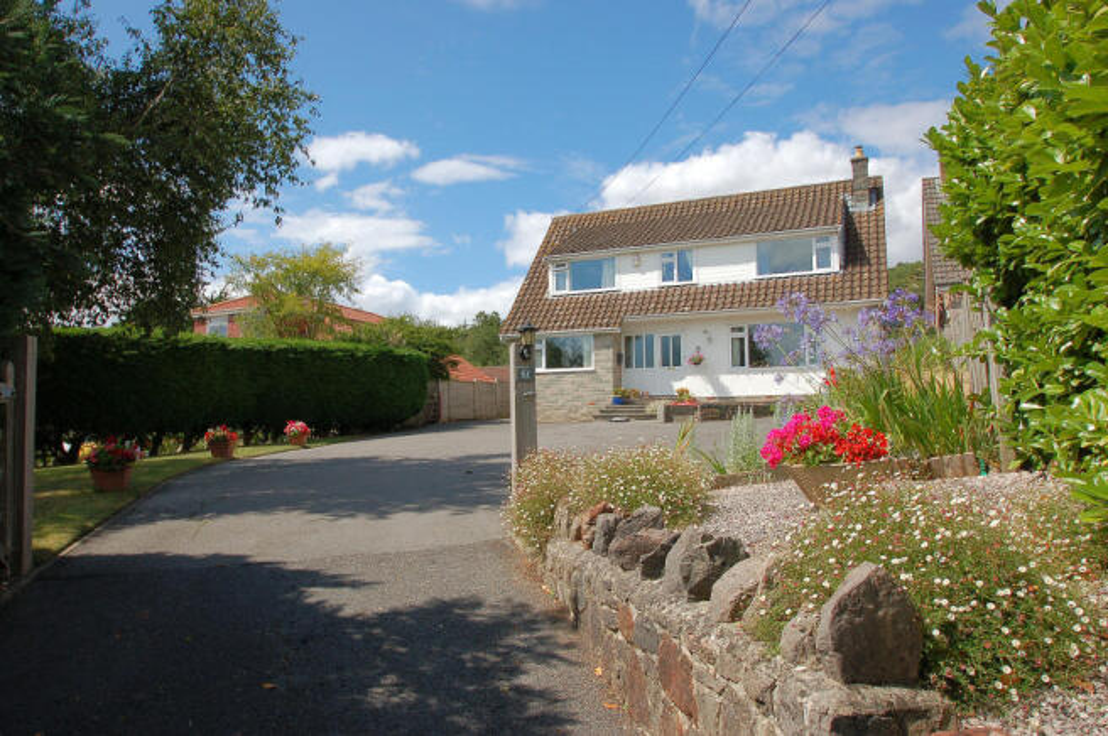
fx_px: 738
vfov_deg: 53.0
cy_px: 368
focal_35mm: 24
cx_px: 554
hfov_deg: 73.8
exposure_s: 1/320
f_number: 10
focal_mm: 16
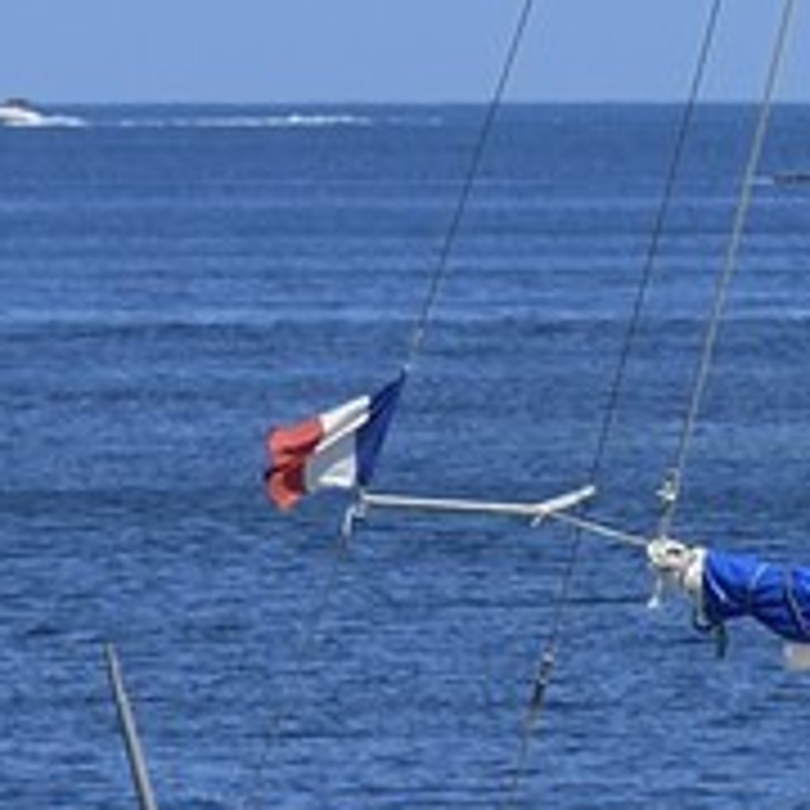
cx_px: 3290
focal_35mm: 1206
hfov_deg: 1.4
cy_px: -850
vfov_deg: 1.5
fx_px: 31927
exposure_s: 1/500
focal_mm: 160
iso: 200
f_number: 10
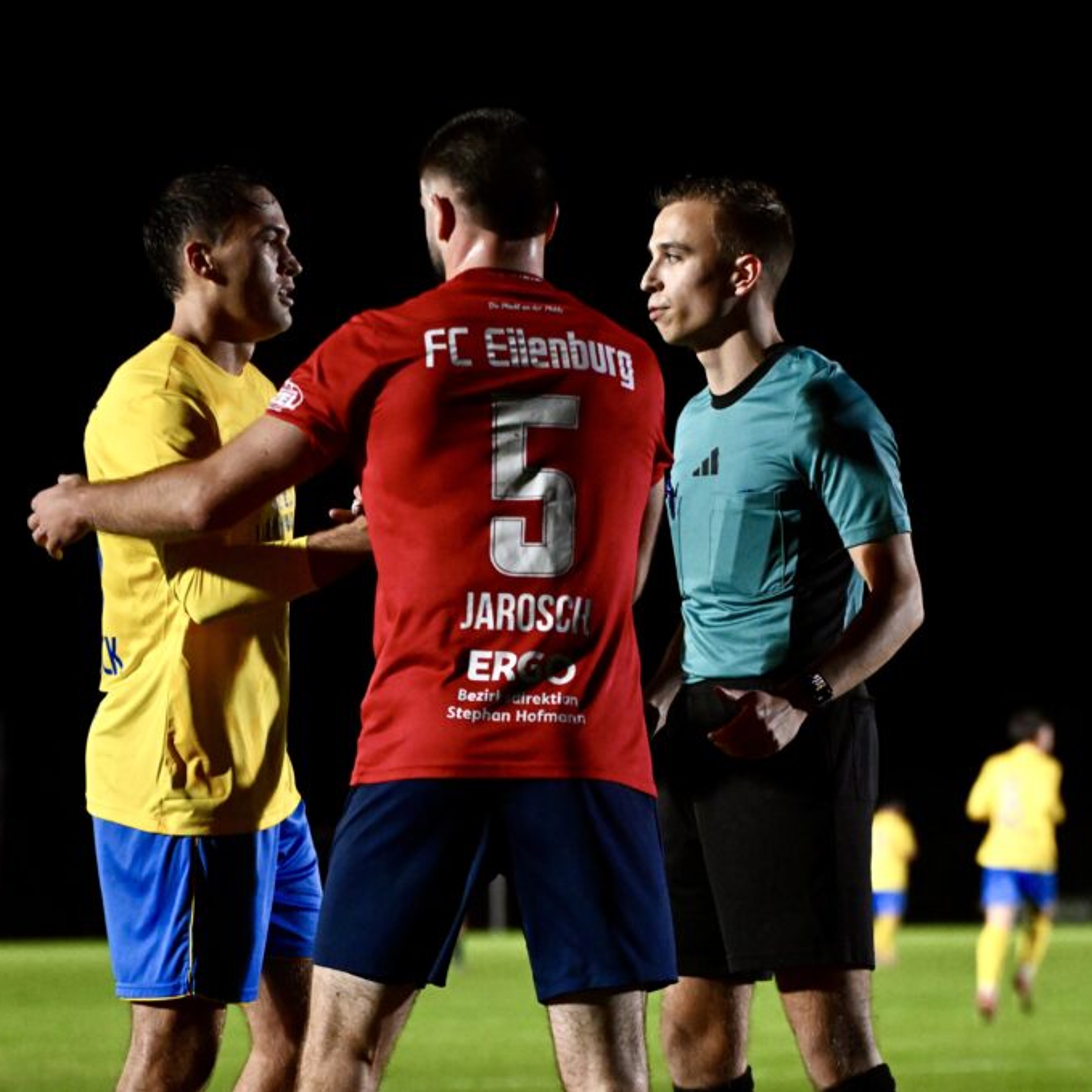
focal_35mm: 109
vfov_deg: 16.0
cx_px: 593
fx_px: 3890
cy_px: 544
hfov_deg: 16.0
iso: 8000
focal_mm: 85
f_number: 2.8
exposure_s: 1/1600
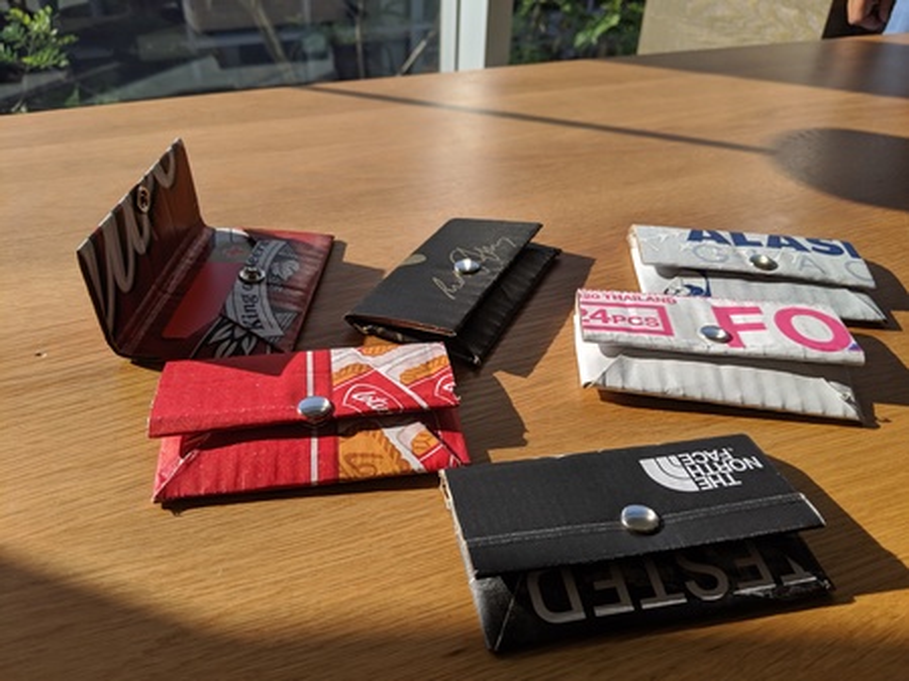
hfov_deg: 65.4
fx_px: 709
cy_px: 340
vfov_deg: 51.3
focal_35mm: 27
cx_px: 454
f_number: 1.8
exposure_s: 1/1805
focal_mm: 4.44
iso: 55
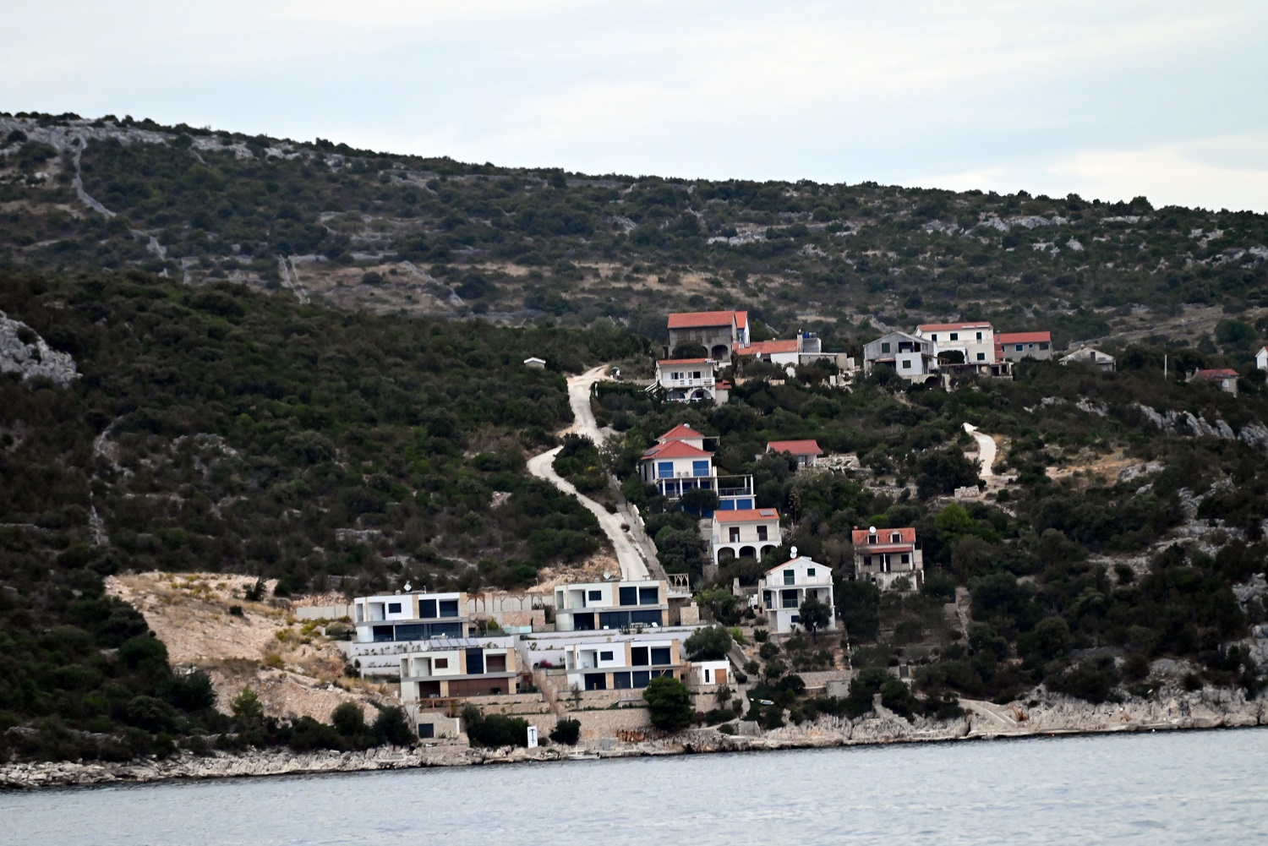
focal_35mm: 300
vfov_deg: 4.6
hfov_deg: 6.9
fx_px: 10569
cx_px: 634
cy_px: 423
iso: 2500
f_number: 5.6
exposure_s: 1/500
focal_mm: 300
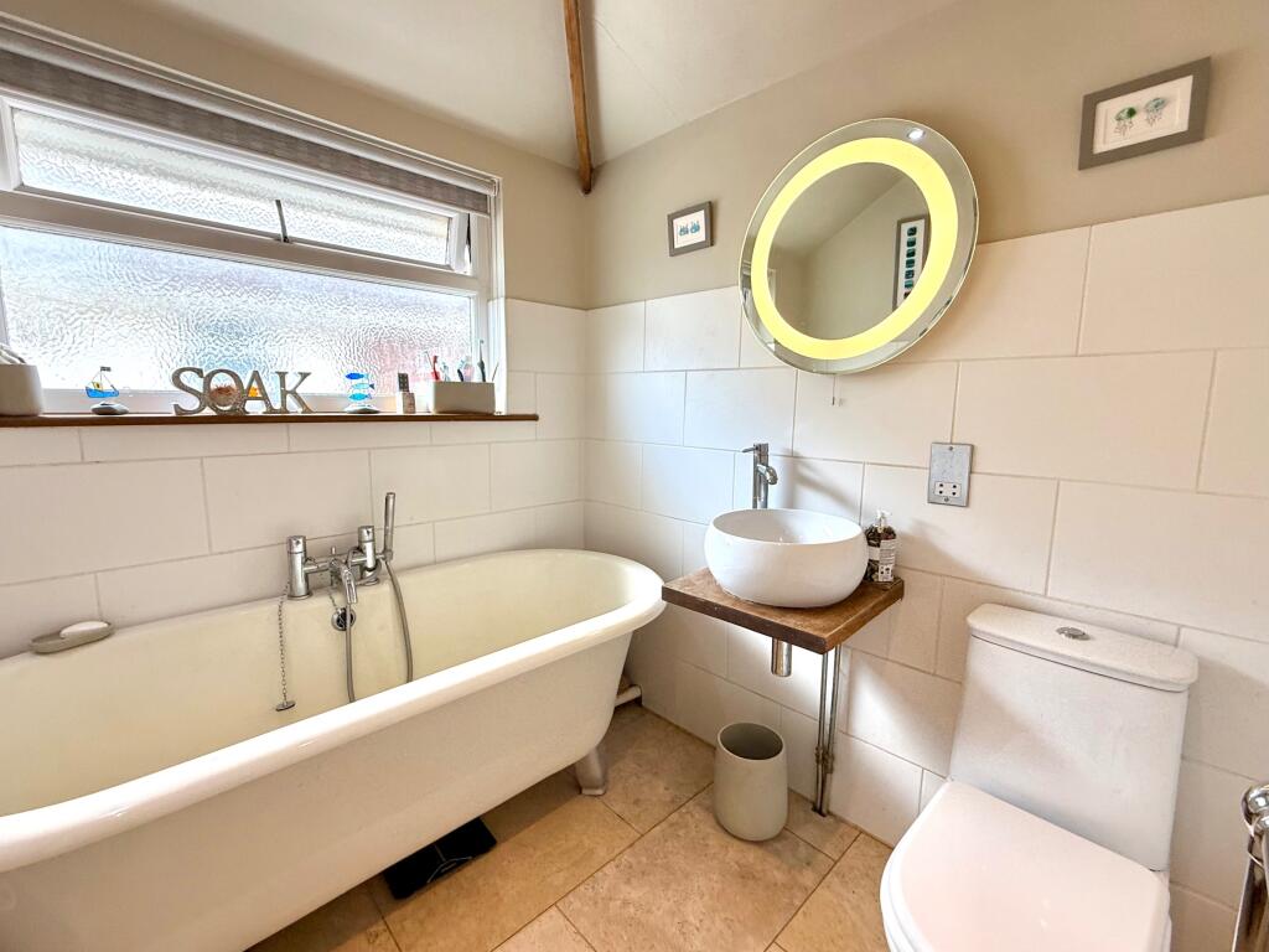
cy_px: 476
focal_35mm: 14
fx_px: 513
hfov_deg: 102.1
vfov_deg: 85.7
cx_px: 634
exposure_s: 1/126
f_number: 2.2
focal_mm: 2.22
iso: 64
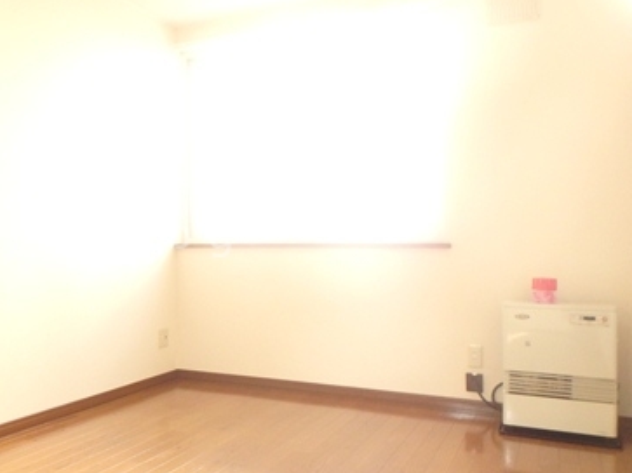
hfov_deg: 47.3
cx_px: 122
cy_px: 236
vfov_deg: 38.6
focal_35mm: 37
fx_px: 675
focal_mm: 3.7
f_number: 3.5
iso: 400
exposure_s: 1/30
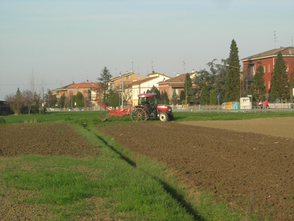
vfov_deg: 13.1
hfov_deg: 17.4
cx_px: 147
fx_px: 960
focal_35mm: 113
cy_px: 110
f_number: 8.2
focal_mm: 23.4
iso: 64
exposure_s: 1/122
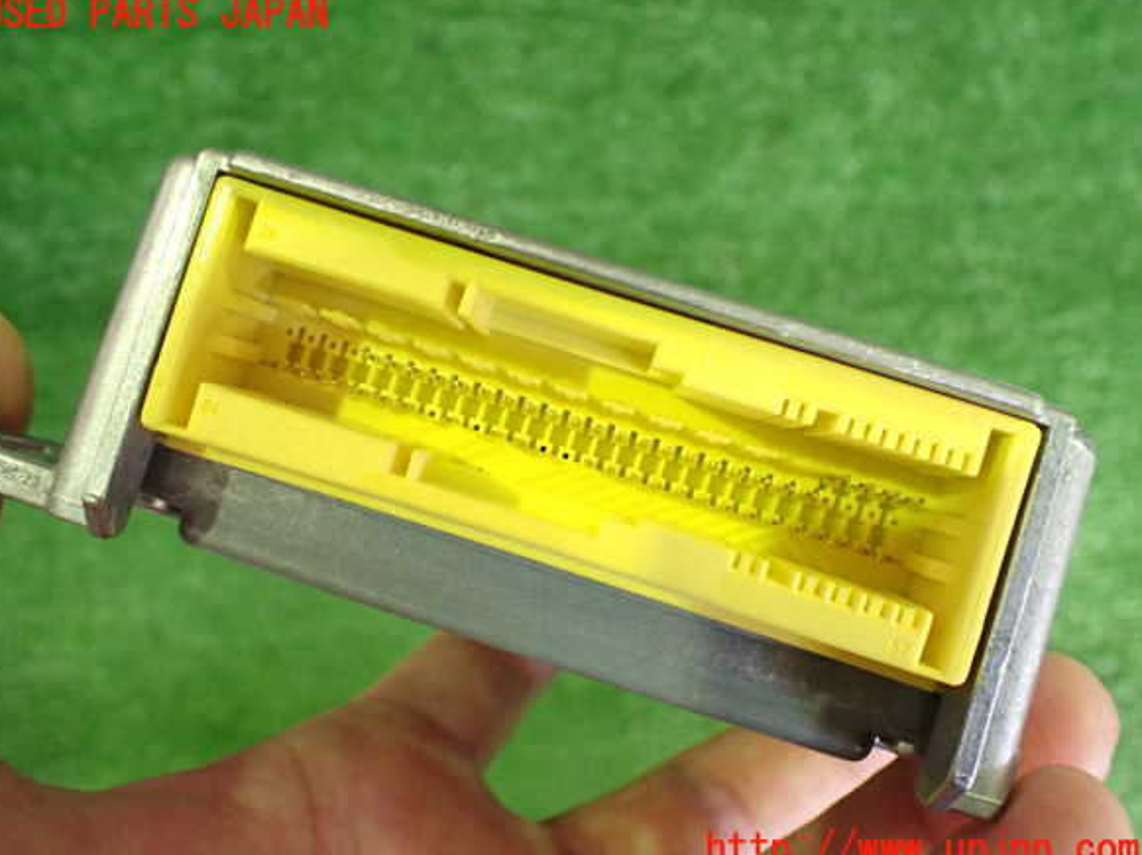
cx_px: 560
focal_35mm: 31
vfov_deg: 45.4
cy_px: 432
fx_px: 1022
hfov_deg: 58.4
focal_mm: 5.4
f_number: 2.3
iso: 800
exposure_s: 1/50
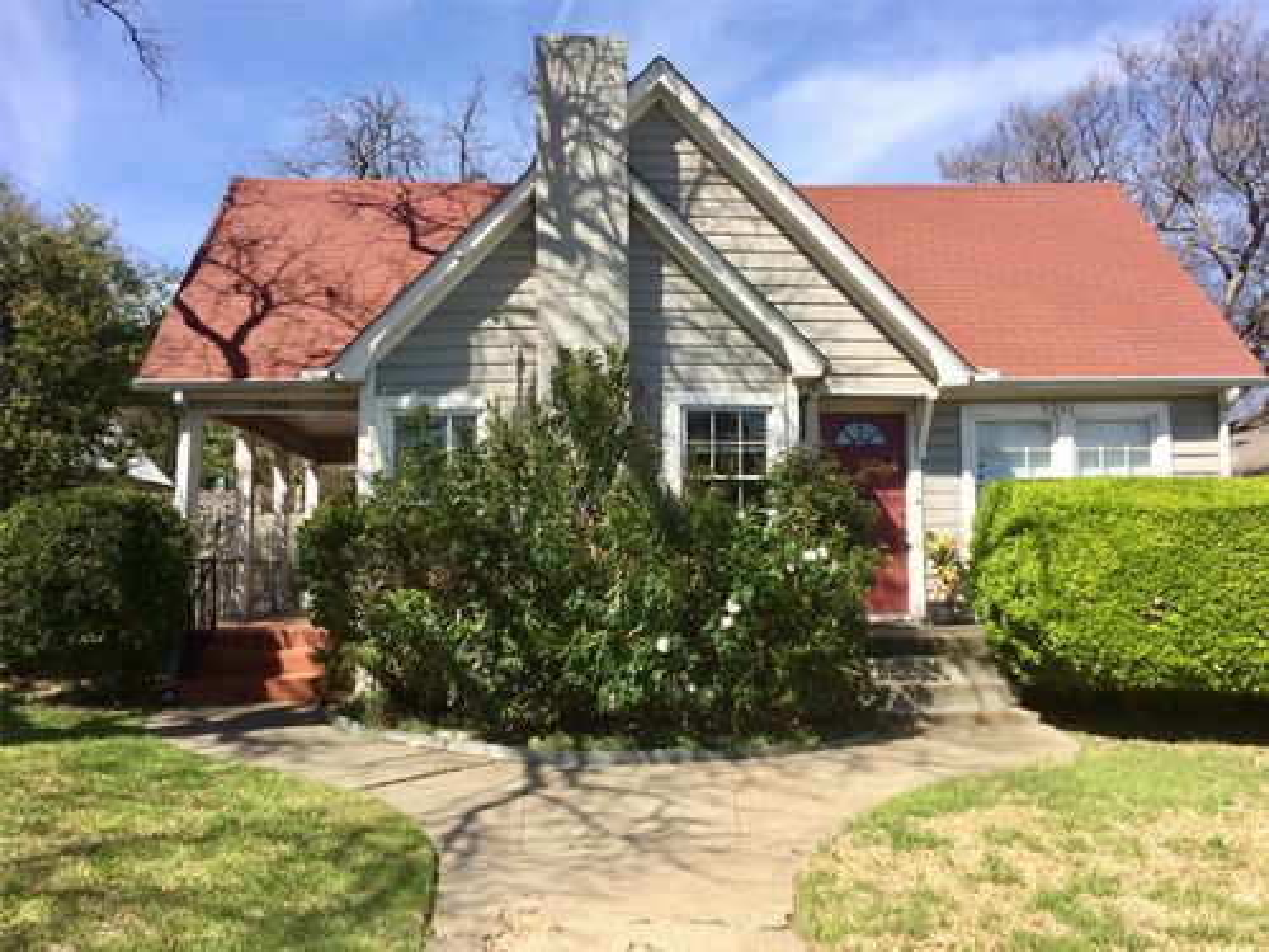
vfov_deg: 48.2
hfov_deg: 61.7
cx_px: 634
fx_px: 1063
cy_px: 476
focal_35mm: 29
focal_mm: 4.15
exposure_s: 1/1786
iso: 32
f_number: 2.2
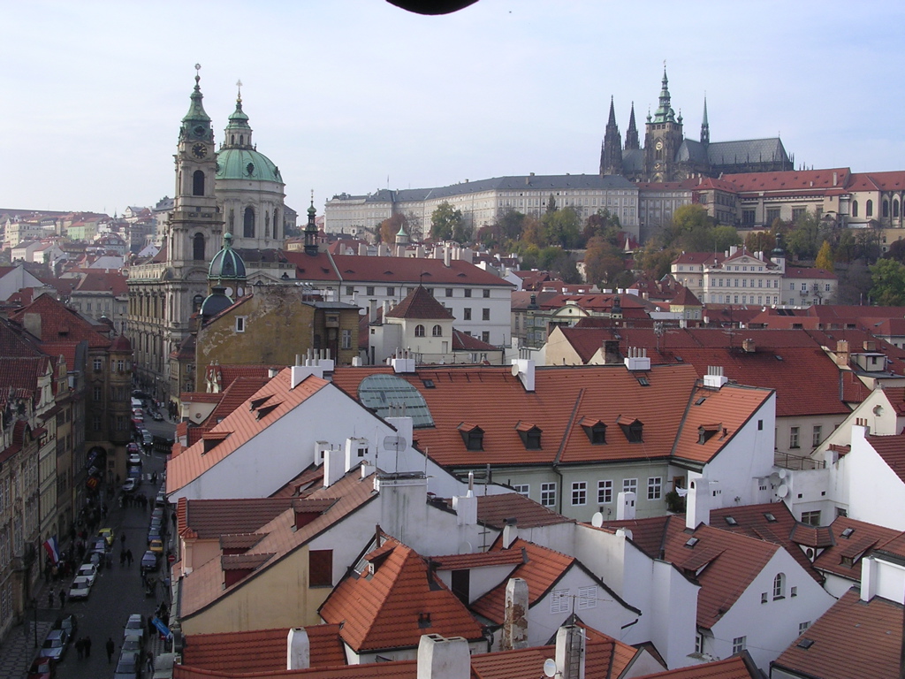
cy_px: 340
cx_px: 452
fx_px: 1072
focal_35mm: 41
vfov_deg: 35.1
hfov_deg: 45.8
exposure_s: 1/168
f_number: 5.8
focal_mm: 6.2
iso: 100
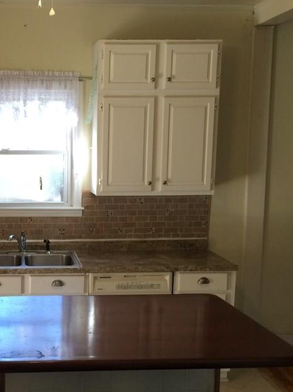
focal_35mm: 48
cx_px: 34
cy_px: 231
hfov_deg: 29.1
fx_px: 542
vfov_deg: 39.5
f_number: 2.2
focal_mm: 4.15
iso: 40
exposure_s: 1/30
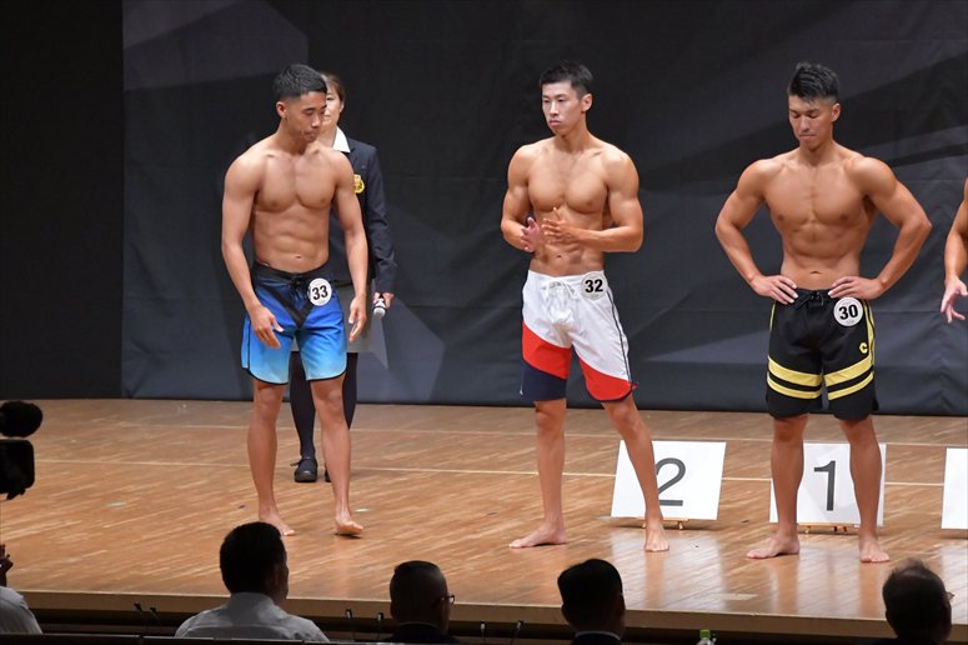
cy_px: 322
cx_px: 484
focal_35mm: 225
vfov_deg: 6.1
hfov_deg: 9.2
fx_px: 6047
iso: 8000
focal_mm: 150
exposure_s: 1/400
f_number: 5.6
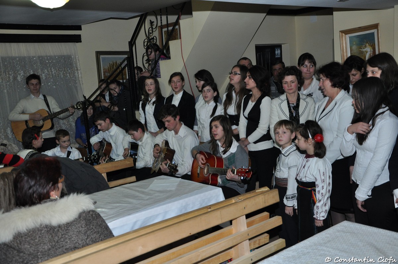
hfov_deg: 49.6
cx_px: 199
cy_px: 132
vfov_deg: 34.1
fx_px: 431
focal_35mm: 39
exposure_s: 1/60
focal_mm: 26
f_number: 4
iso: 800
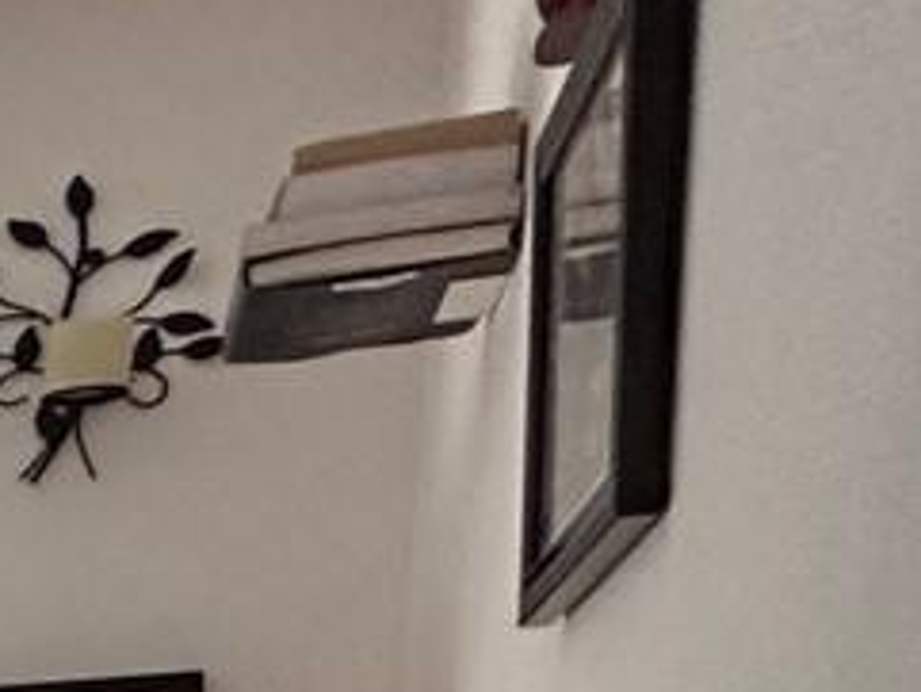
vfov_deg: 14.3
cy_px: 1185
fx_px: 2476
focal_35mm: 93
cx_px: -1788
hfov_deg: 11.7
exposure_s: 1/60
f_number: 2.2
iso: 250
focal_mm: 2.22
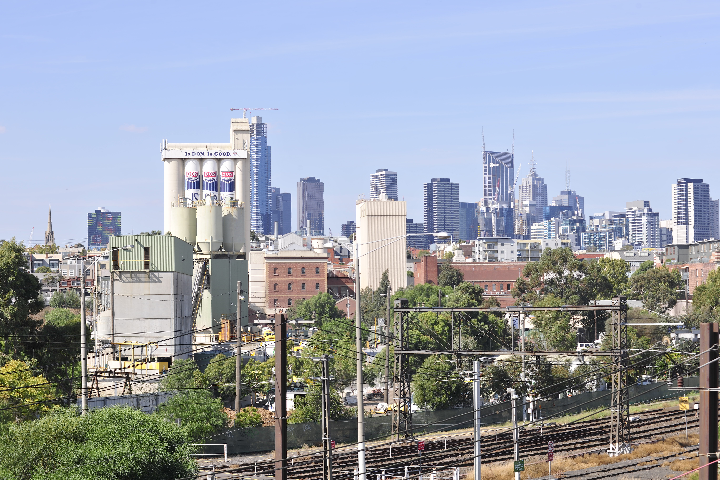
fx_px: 1600
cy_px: 240
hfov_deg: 25.4
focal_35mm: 80
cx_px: 360
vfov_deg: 17.1
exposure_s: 1/200
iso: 100
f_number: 8
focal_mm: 80
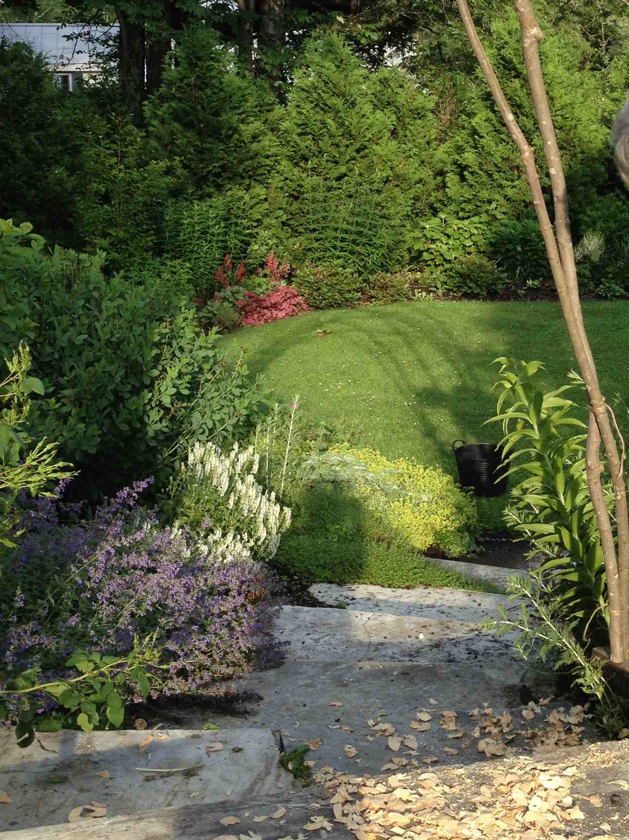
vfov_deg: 32.6
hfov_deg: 25.2
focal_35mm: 58
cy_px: 211
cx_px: 373
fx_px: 1406
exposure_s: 1/323
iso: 50
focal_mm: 4.28
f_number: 2.4
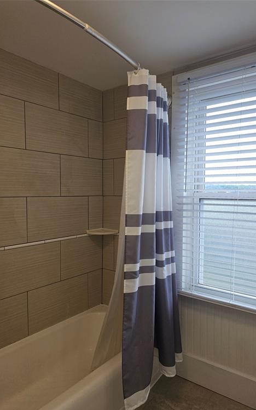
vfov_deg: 72.5
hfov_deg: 49.2
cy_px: 210
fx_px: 279
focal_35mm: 25
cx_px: 136
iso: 16
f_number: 1.7
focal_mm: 6.3
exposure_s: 1/60
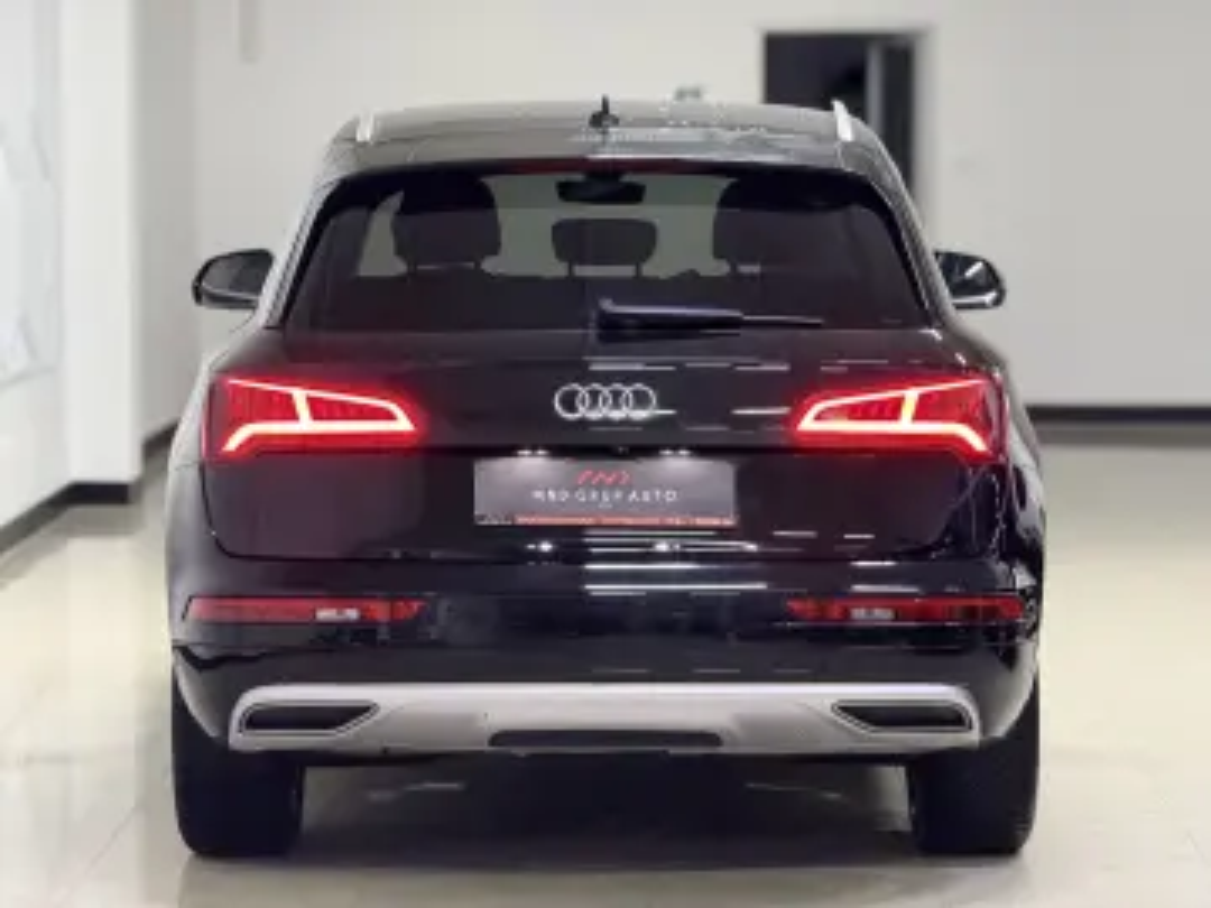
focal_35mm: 120
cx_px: 606
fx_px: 4198
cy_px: 454
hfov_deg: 16.4
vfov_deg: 12.3
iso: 1000
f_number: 2.8
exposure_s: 1/33
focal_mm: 15.66
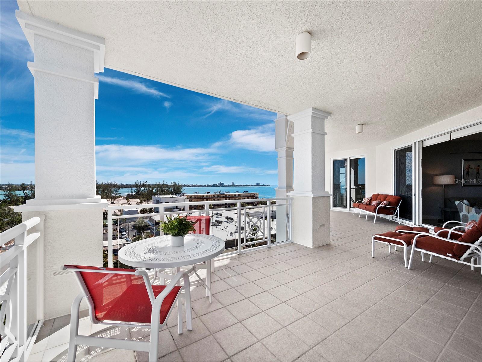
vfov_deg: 85.7
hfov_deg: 102.1
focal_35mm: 14
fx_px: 195
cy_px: 181
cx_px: 241
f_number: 11
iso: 400
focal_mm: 7
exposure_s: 1/160
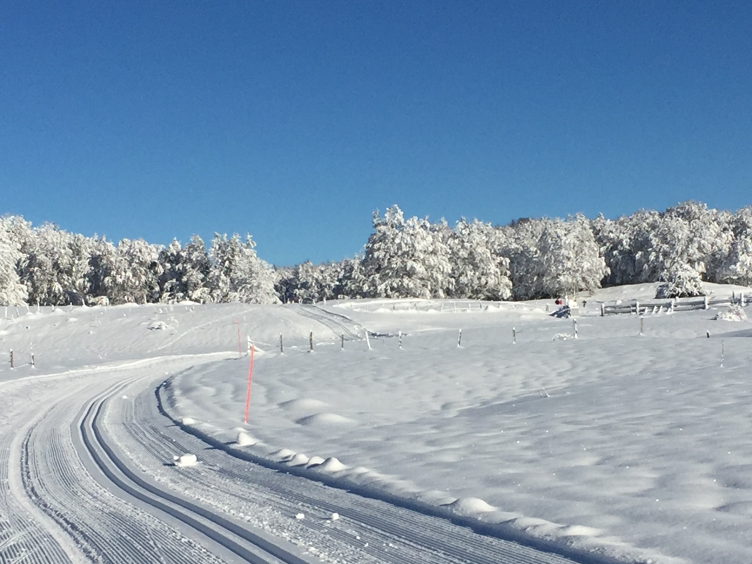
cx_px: 428
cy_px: 401
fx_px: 1607
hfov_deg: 26.3
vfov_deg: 19.8
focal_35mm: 74
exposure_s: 1/5650
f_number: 2.2
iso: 32
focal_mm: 4.15
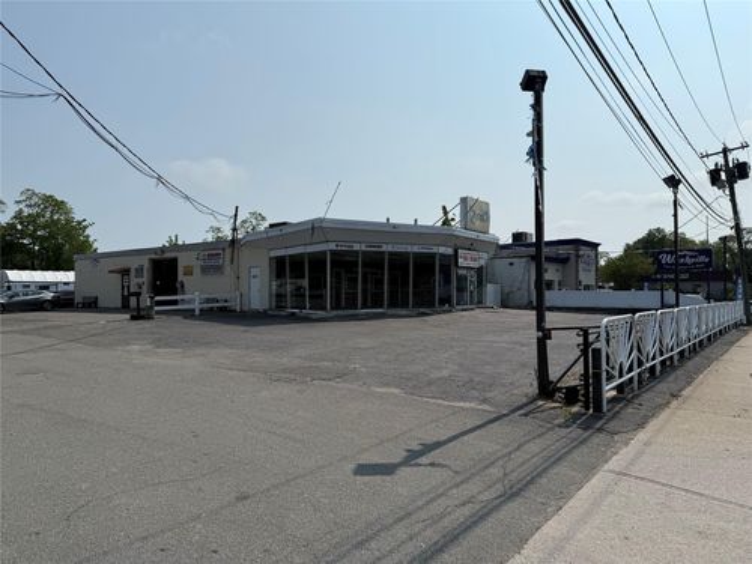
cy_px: 282
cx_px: 376
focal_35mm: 24
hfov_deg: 71.6
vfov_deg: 56.8
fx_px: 521
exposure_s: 1/14286
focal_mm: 6.76
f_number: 1.78
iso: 80
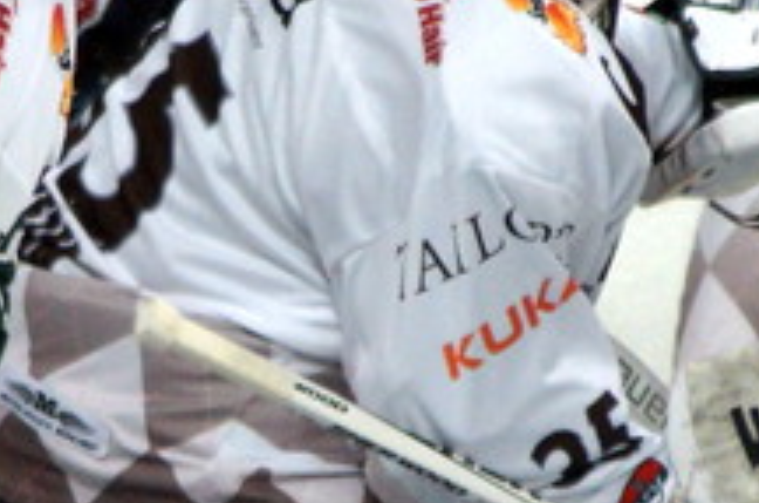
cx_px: 190
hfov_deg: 1.5
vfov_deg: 1.0
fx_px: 29956
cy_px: 322
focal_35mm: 1424
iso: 1250
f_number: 4.5
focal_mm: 200
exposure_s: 1/800
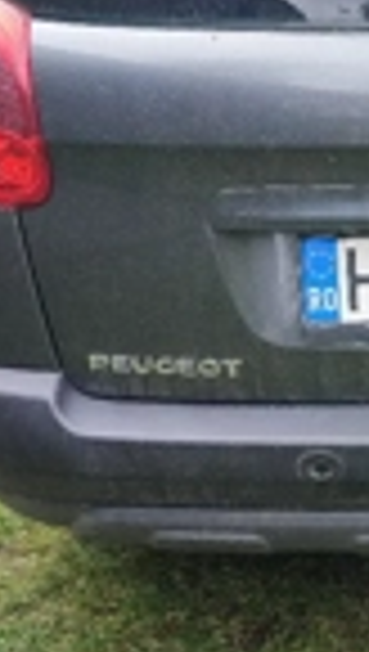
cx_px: 544
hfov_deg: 15.0
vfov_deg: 28.0
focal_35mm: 75
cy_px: 202
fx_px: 1299
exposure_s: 1/100
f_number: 1.9
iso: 74
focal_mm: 6.04
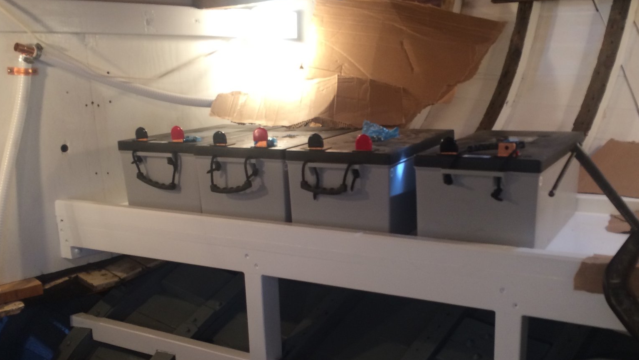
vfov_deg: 31.8
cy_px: 239
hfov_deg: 53.9
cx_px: 349
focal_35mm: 37
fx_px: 627
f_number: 2.2
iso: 80
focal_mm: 4.15
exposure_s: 1/30
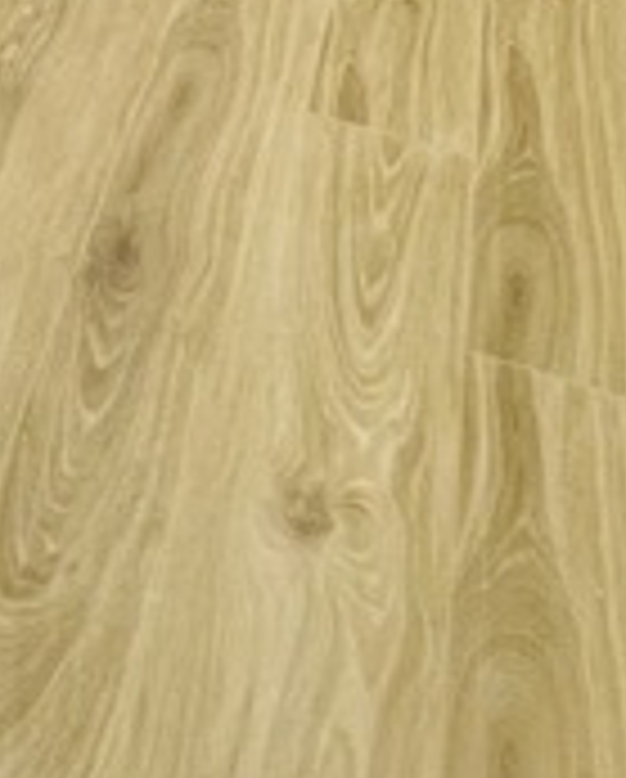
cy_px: -926
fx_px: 1732
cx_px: -365
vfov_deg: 16.4
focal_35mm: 75
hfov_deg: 17.9
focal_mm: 1.57
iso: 200
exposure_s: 1/100
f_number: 1.8
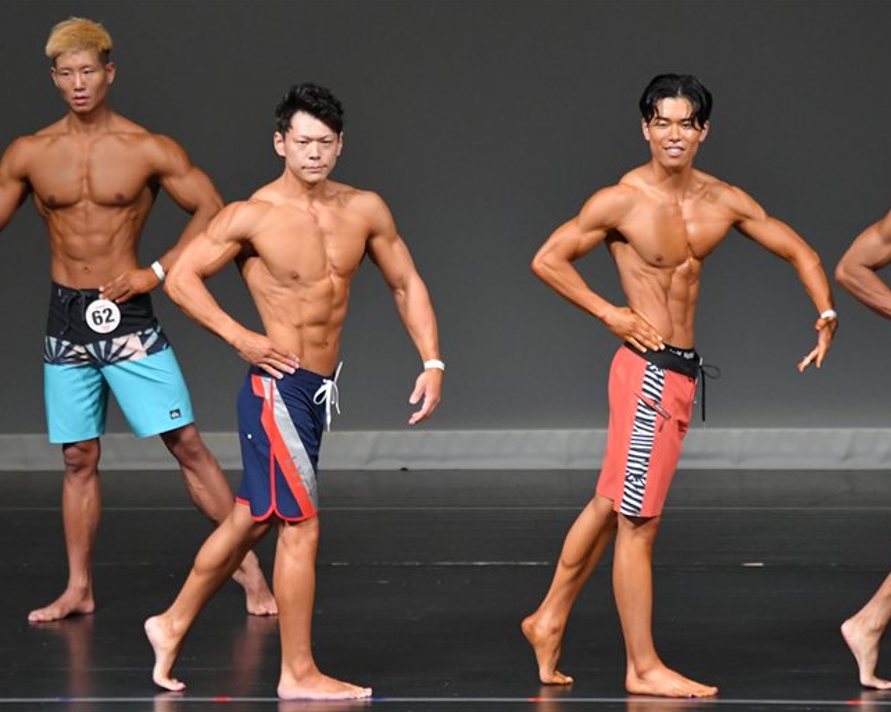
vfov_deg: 4.0
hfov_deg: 5.0
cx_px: 443
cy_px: 355
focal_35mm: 391
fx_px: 10306
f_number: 5.6
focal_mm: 230
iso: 4000
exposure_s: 1/400
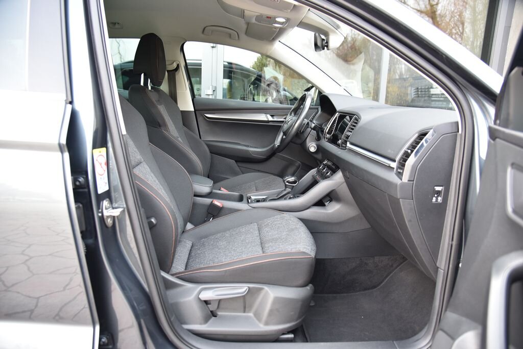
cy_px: 174
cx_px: 262
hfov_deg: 73.7
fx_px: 349
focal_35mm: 24
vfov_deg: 53.2
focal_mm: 24
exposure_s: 1/60
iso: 500
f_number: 4
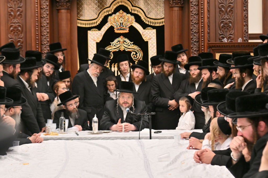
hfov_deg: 28.1
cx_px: 134
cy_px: 89
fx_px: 536
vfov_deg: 18.9
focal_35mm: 72
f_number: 4
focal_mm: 48
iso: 400
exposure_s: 1/200
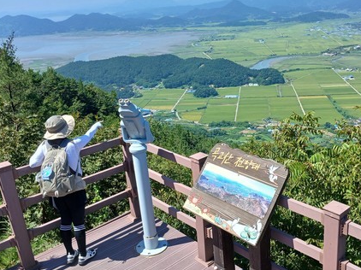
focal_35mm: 37
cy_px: 136
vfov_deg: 38.6
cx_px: 231
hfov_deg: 49.6
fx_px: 386
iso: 20
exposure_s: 1/417
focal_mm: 3.98
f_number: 1.8
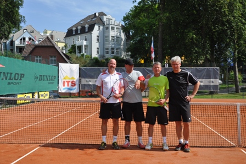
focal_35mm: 39
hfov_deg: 49.6
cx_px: 123
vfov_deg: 34.2
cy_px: 82
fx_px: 266
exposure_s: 1/1600
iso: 400
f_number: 6.3
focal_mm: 26
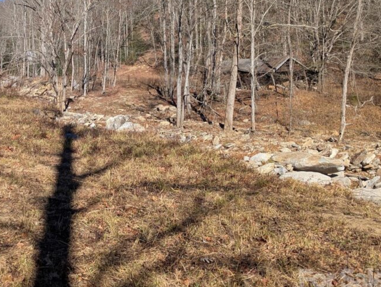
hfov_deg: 40.6
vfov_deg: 32.3
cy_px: 70
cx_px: 62
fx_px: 485
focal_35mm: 44
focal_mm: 6.81
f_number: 1.85
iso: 40
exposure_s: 1/1451
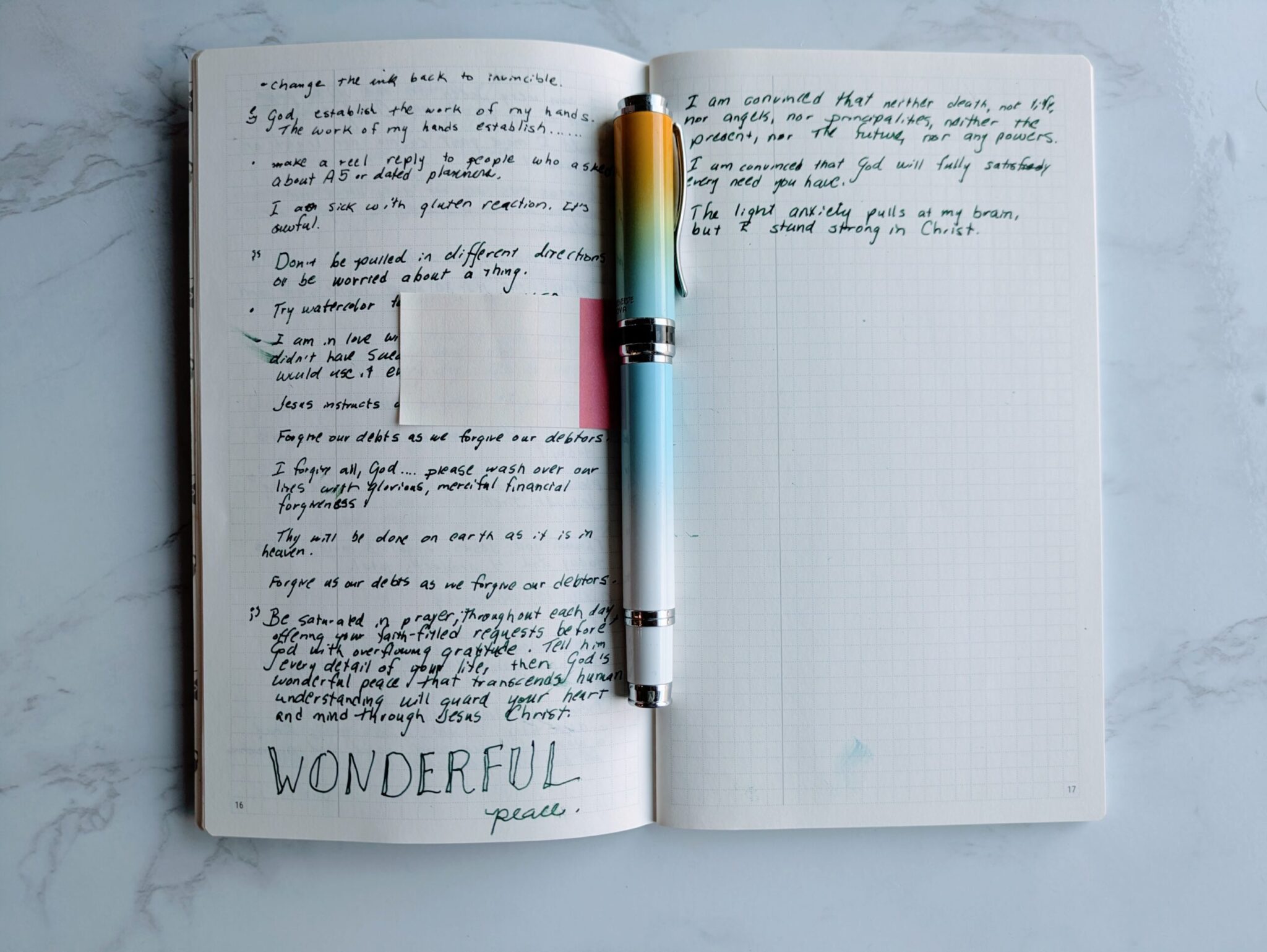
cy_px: 476
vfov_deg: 54.9
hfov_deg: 69.4
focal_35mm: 25
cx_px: 634
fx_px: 915
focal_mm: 5.43
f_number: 1.89
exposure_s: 1/161
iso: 42
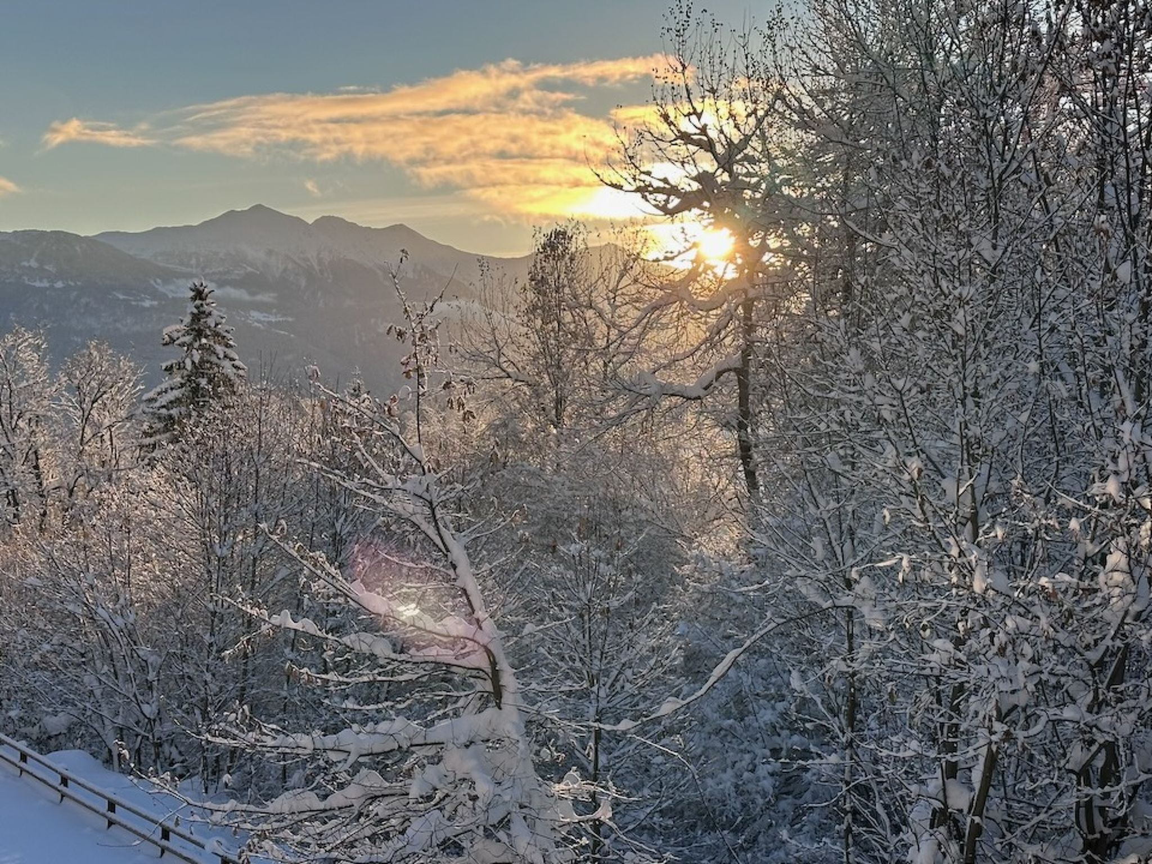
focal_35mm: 48
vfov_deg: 30.3
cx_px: 576
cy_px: 432
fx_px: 1597
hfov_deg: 39.7
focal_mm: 6.86
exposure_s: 1/3257
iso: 64
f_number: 1.78
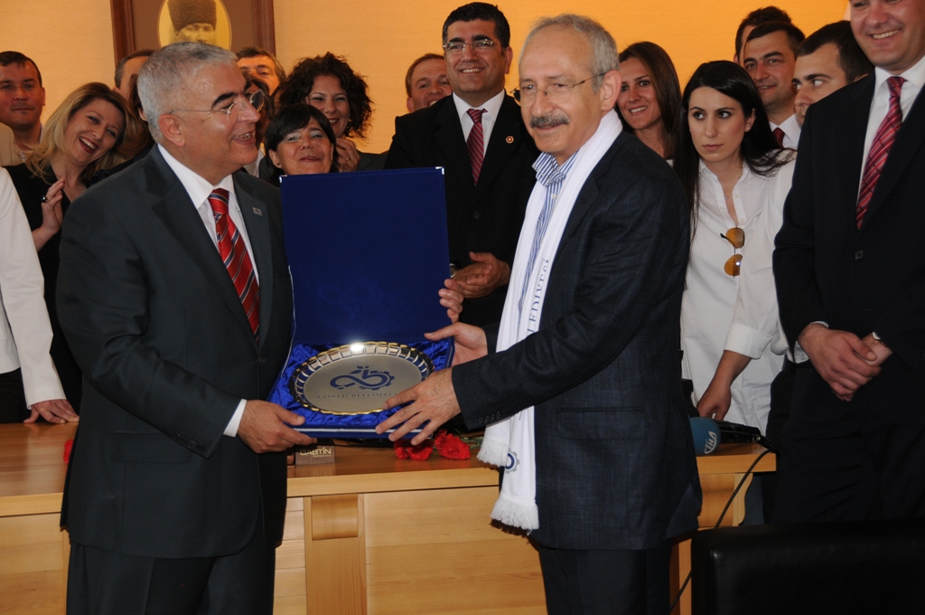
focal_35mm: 66
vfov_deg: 20.6
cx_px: 462
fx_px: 1694
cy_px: 308
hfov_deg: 30.5
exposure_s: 1/60
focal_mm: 44
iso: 400
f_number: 4.5
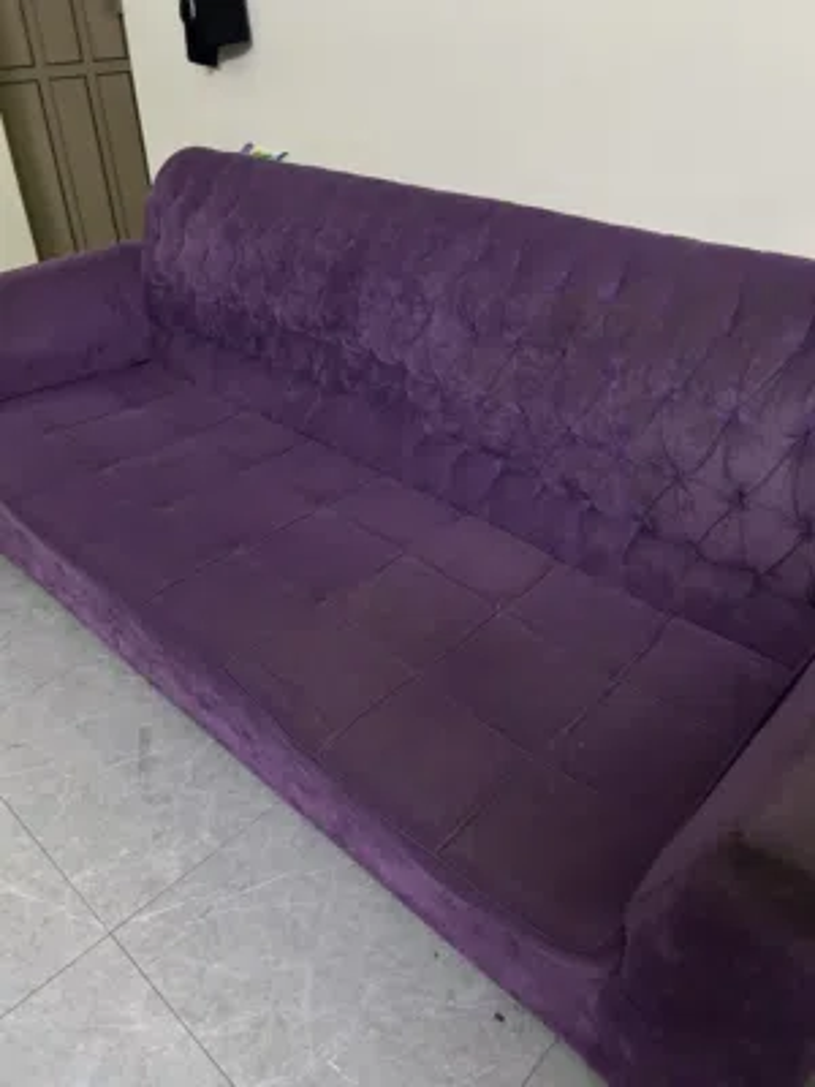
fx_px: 816
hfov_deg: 53.1
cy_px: 544
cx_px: 408
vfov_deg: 67.3
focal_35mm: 26
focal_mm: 5.7
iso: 500
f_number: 1.5
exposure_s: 1/25
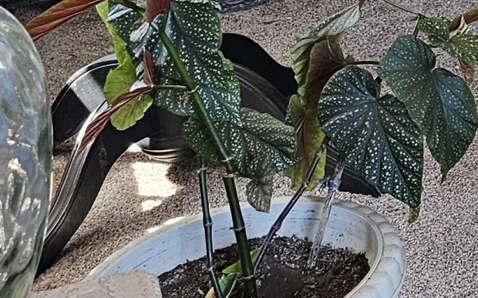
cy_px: -256
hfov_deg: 14.5
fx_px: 1537
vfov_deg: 10.4
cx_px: 975
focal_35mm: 118
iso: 400
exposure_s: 1/170
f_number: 1.7
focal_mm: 6.3
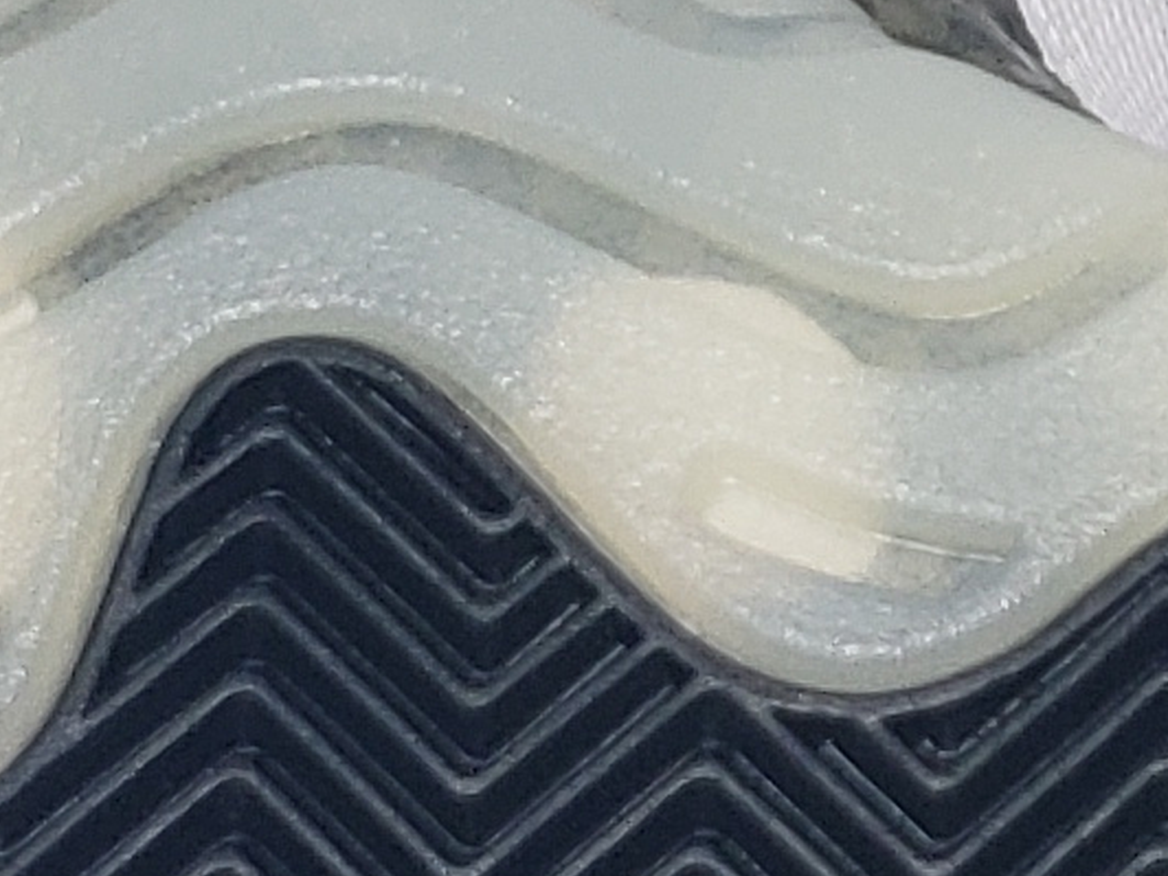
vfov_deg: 7.5
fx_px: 6647
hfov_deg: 9.8
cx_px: 1739
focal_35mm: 197
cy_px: 360
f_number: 1.5
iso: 50
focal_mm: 4.3
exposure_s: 1/450
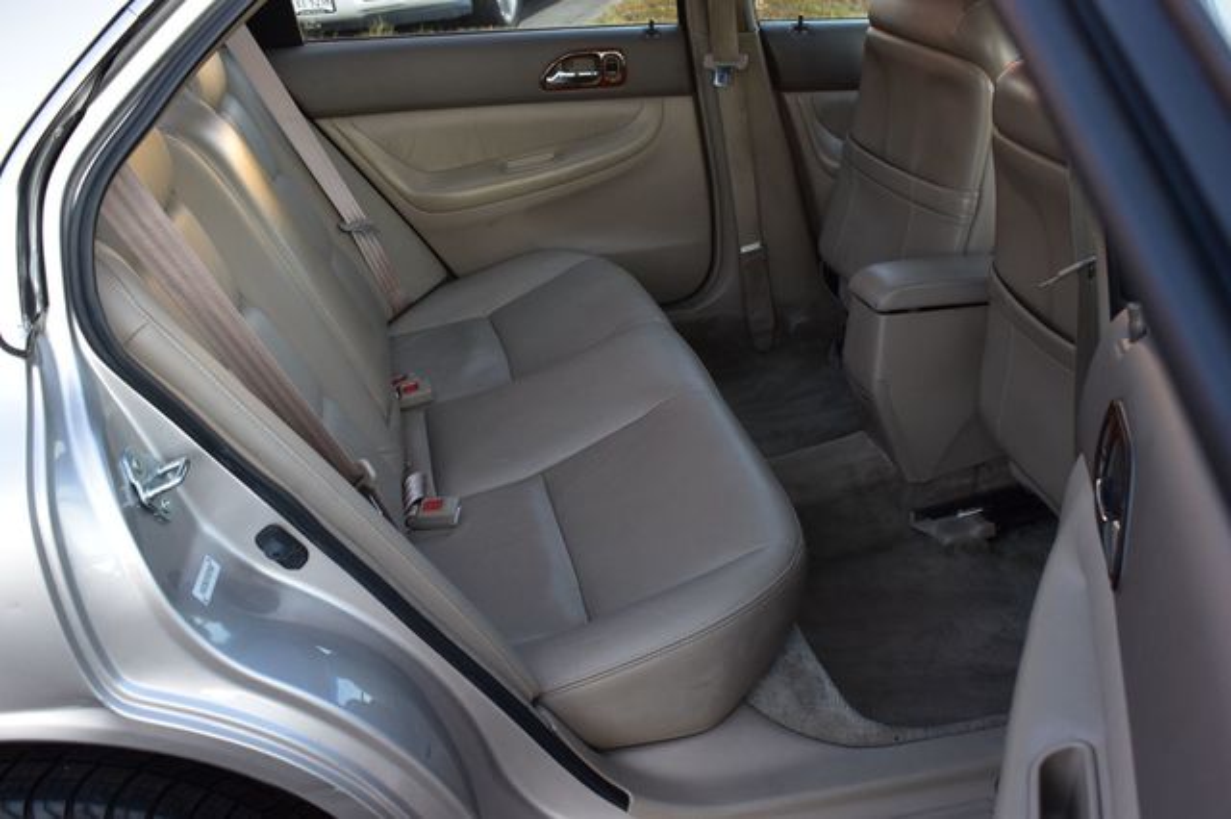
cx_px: 616
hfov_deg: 53.2
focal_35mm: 36
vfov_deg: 36.8
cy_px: 410
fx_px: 1230
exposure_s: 1/50
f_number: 8
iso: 400
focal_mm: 24
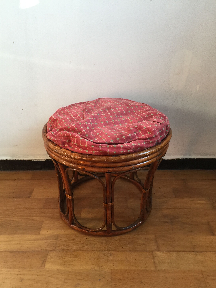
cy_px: 149
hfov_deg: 46.8
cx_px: 106
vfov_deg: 60.0
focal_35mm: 30
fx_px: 250
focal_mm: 4.15
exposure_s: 1/33
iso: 40
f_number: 2.2
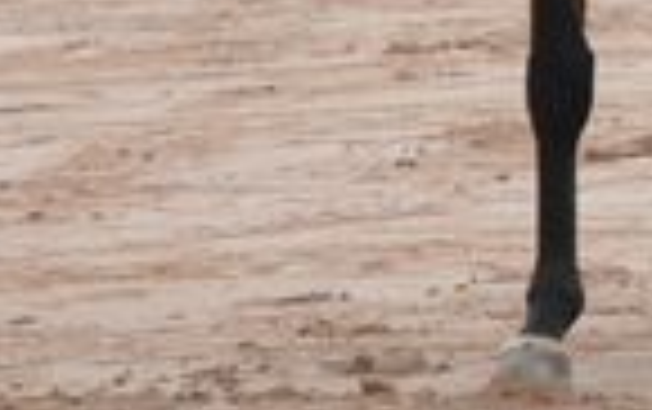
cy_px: -417
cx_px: 886
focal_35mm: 2085
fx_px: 37092
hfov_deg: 1.0
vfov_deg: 0.6
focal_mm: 310
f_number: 5.3
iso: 500
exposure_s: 1/400
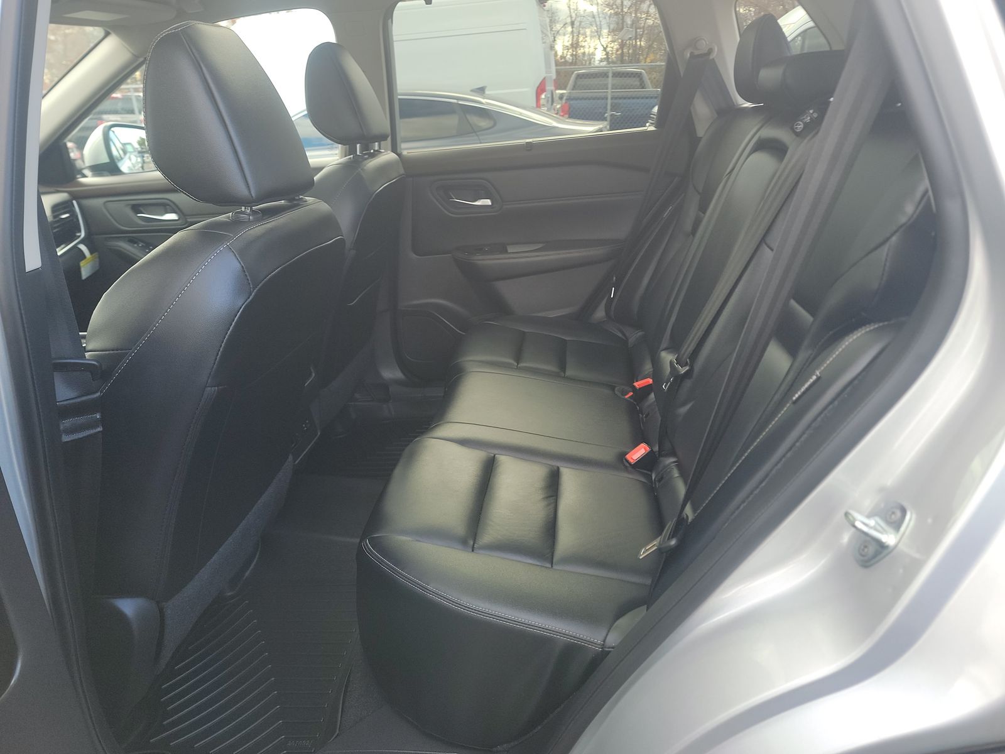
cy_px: 377
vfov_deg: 56.8
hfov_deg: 71.6
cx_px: 502
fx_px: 697
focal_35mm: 24
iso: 64
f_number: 1.8
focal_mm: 6.7
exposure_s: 1/59
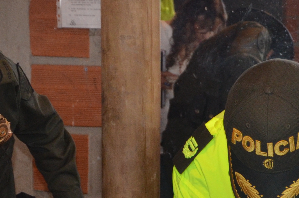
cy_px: 252
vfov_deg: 7.7
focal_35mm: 176
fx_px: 1459
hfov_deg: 11.6
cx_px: 288
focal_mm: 32
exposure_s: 1/60
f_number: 4.2
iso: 800
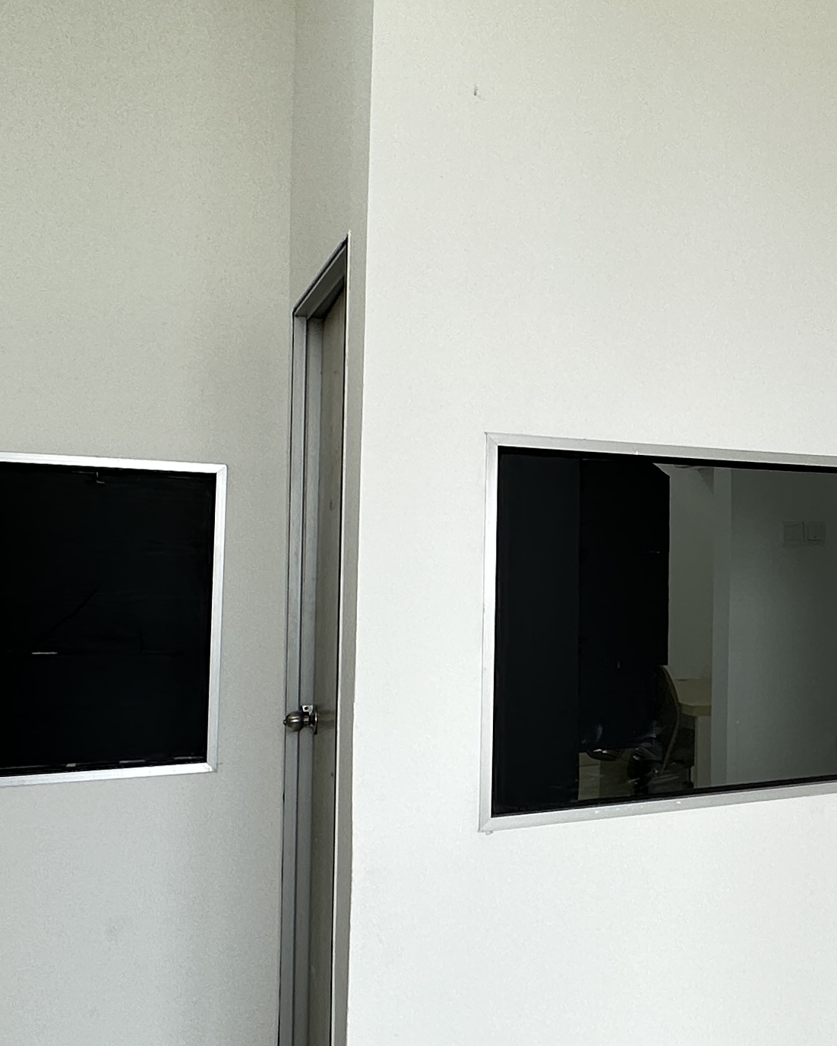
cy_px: 515
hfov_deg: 33.0
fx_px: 1238
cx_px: 908
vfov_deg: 45.8
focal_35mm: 40
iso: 40
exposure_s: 1/244
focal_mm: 2.22
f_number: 2.2
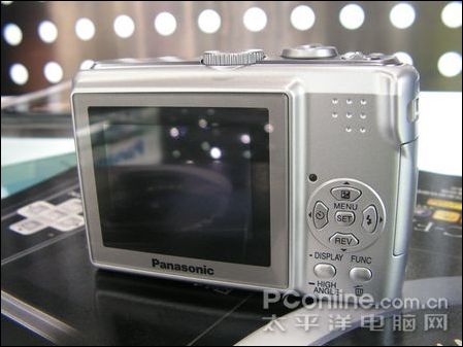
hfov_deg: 51.3
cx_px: 232
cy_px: 174
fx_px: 482
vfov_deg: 39.7
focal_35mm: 36
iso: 200
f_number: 3.2
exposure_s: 1/25
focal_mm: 6
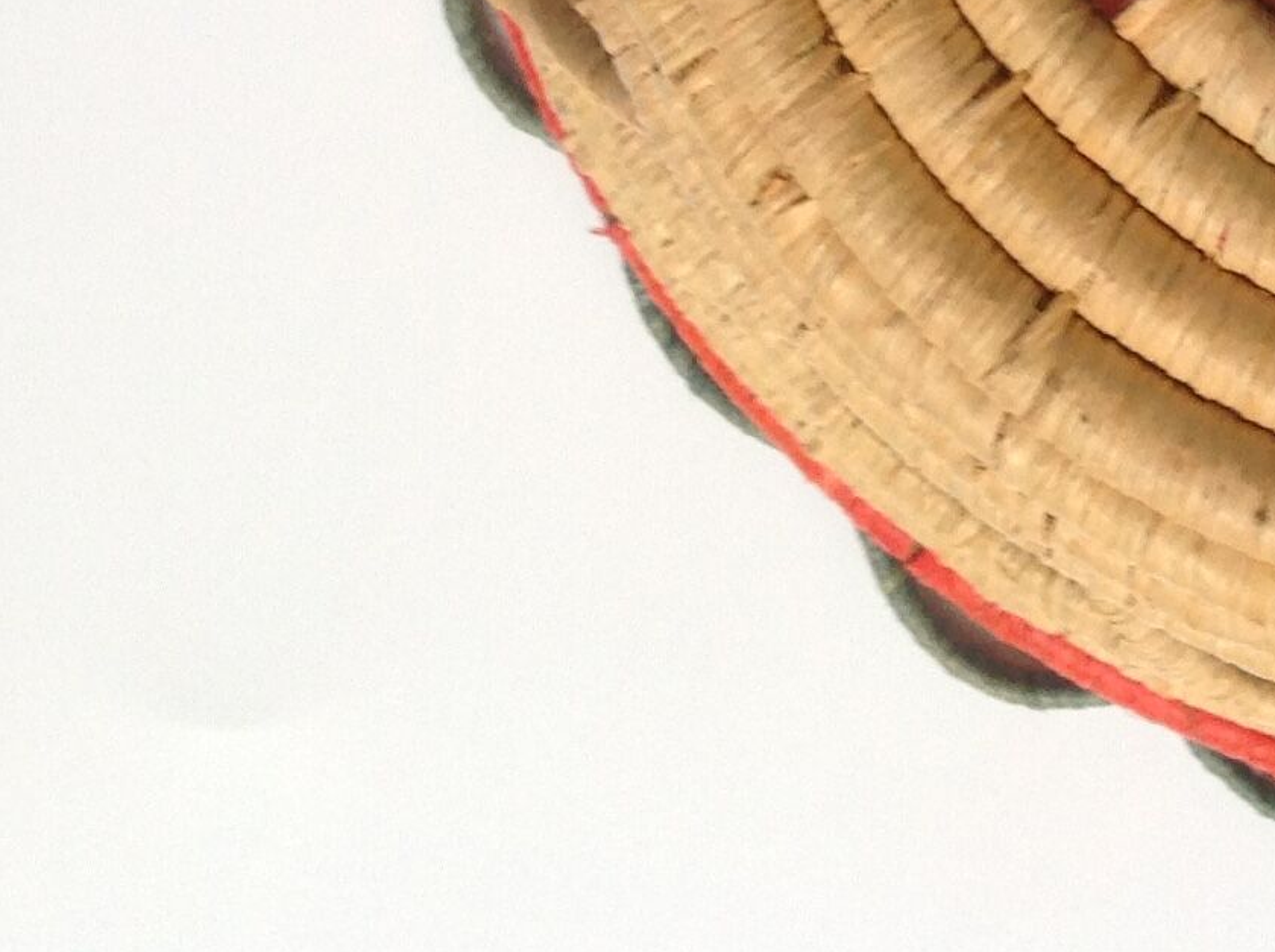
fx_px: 3971
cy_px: -439
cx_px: 1431
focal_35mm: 108
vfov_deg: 13.0
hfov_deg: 17.6
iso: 64
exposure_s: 1/60
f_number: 2.4
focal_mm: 4.28
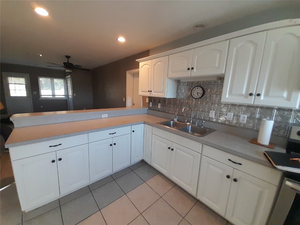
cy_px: 112
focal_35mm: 13
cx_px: 150
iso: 200
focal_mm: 1.13
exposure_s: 1/50
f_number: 2.2
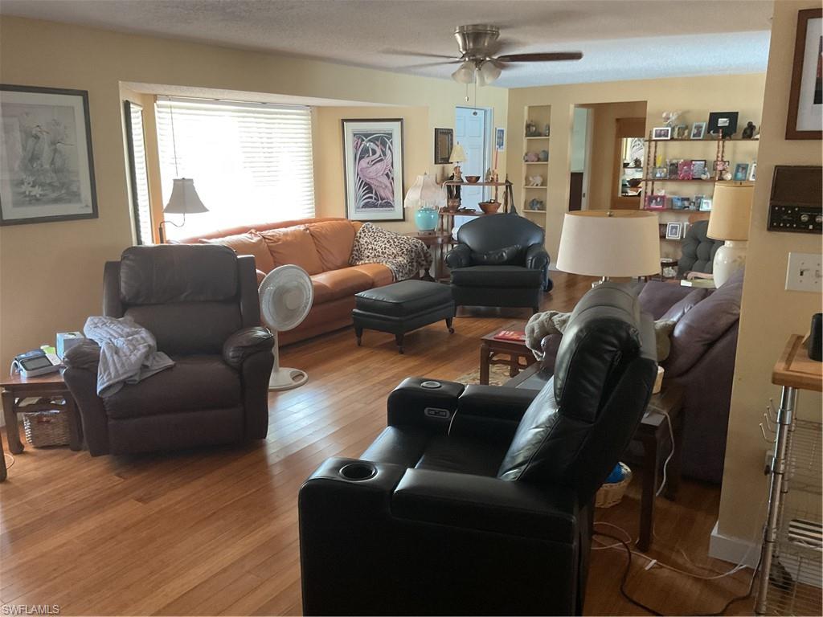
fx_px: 689
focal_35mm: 29
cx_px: 412
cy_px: 308
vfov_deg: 48.2
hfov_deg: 61.7
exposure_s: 1/40
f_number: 1.8
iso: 250
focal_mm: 3
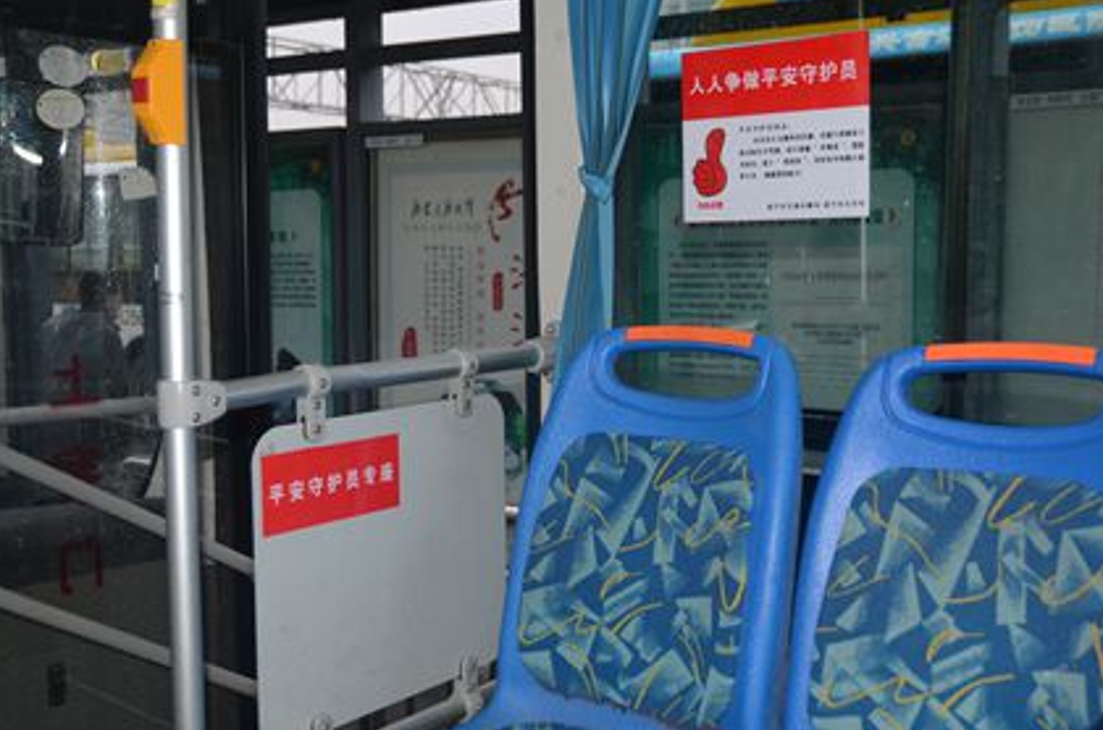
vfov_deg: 29.7
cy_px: 386
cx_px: 567
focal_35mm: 45
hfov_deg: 43.7
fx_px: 1376
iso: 100
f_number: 4
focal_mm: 28
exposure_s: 1/60
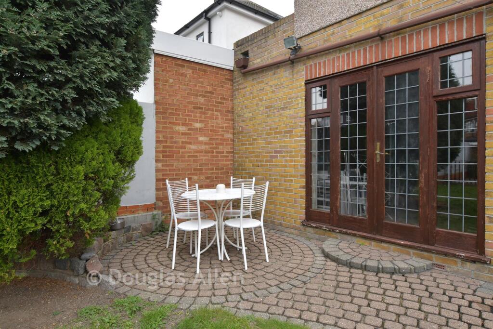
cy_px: 164
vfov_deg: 59.5
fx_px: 288
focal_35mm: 21
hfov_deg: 81.2
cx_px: 246
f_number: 8
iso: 250
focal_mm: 14
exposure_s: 1/125
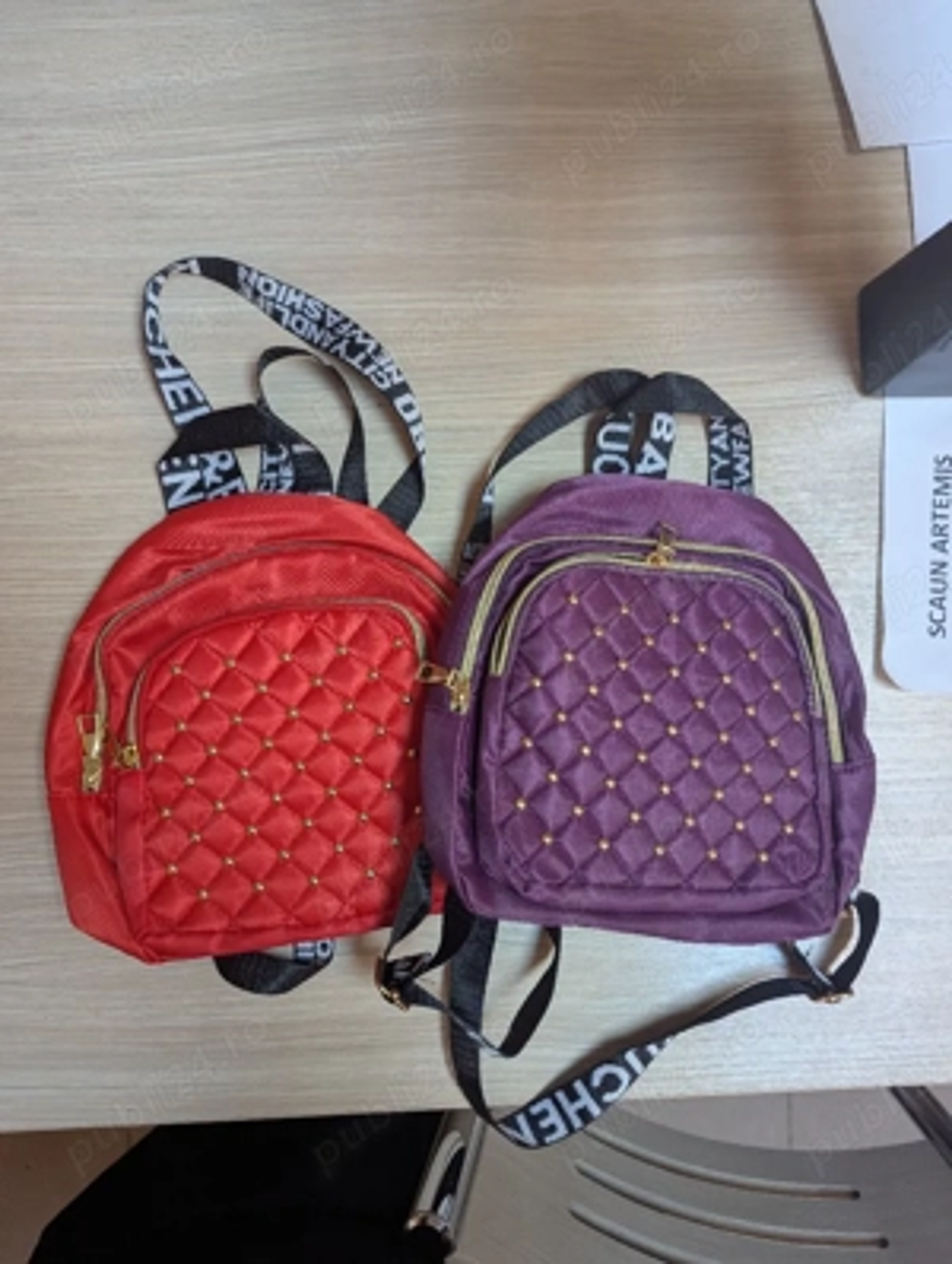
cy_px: 632
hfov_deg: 57.0
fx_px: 877
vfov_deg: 71.5
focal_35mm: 24
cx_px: 476
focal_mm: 6.81
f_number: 1.85
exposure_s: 1/50
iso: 119
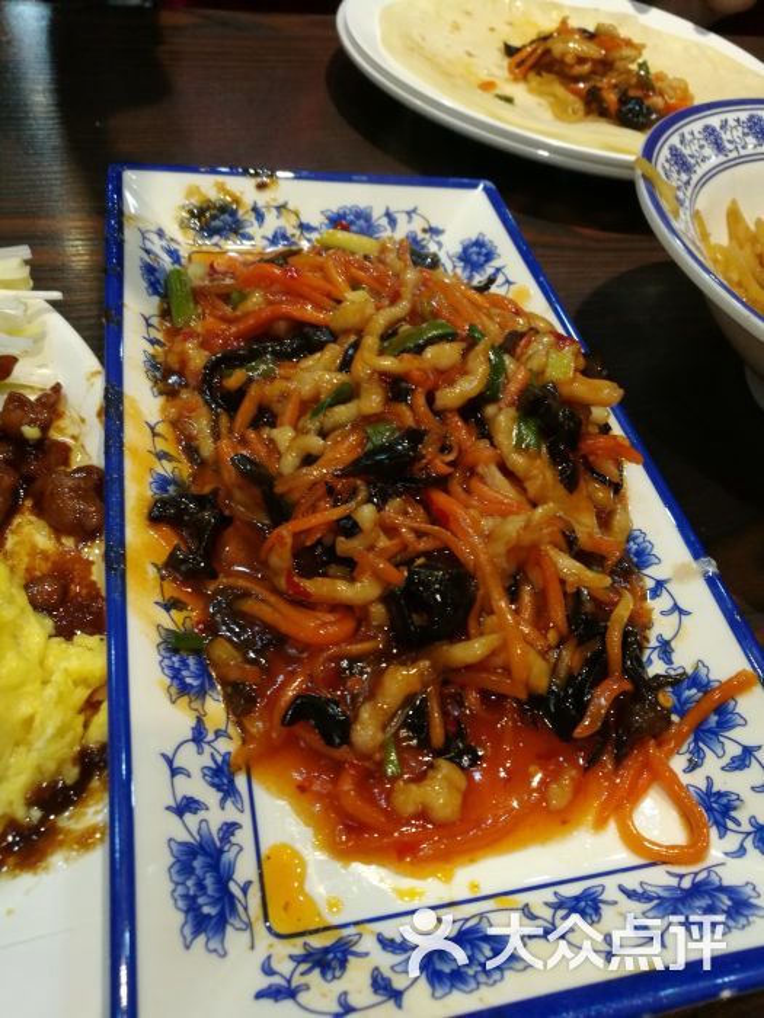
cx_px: 382
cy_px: 509
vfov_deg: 65.3
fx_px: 795
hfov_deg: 51.4
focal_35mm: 27
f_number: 2.2
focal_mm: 4.5
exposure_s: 1/30
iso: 250
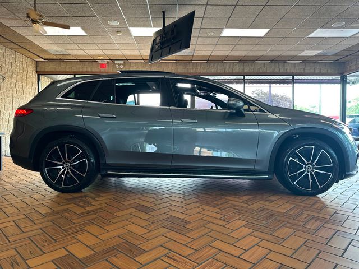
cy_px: 134
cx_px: 180
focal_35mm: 24
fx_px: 249
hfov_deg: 71.6
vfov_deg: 56.8
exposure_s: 1/120
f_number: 1.78
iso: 80
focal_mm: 6.86
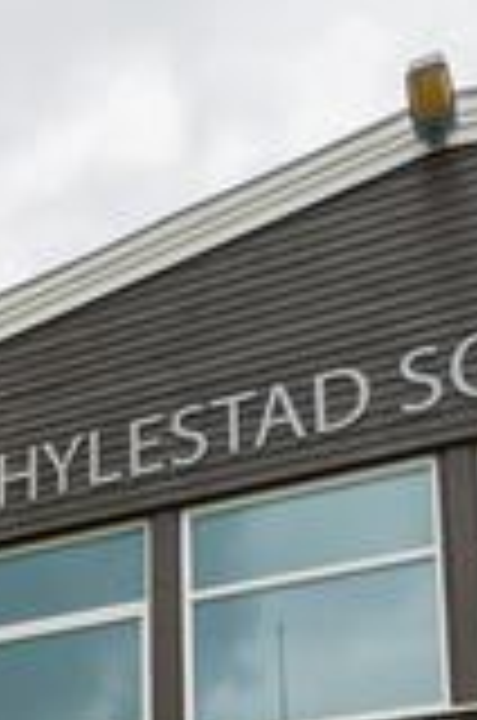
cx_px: 34
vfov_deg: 27.0
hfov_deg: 21.0
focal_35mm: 63
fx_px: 1257
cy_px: 927
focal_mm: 14
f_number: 13
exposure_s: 1/640
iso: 1000
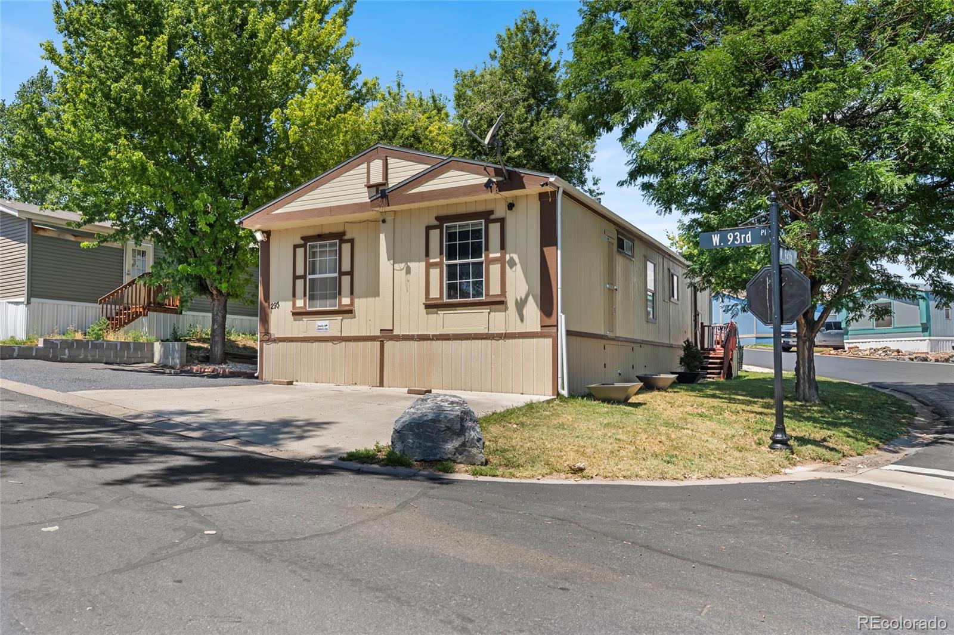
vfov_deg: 50.4
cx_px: 477
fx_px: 675
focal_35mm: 26
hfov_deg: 70.5
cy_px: 318
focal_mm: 25.5
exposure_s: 1/1000
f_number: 7.1
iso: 500
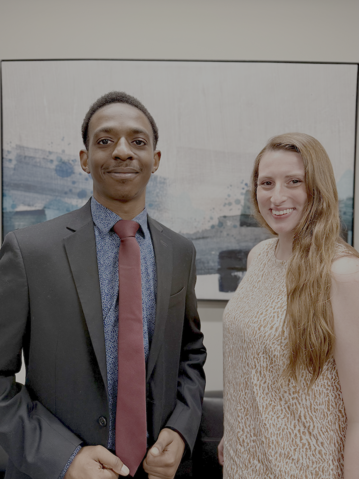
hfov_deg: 56.8
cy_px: 240
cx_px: 180
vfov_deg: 71.6
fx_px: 332
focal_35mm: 24
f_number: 1.78
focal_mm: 6.76
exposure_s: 1/120
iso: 200
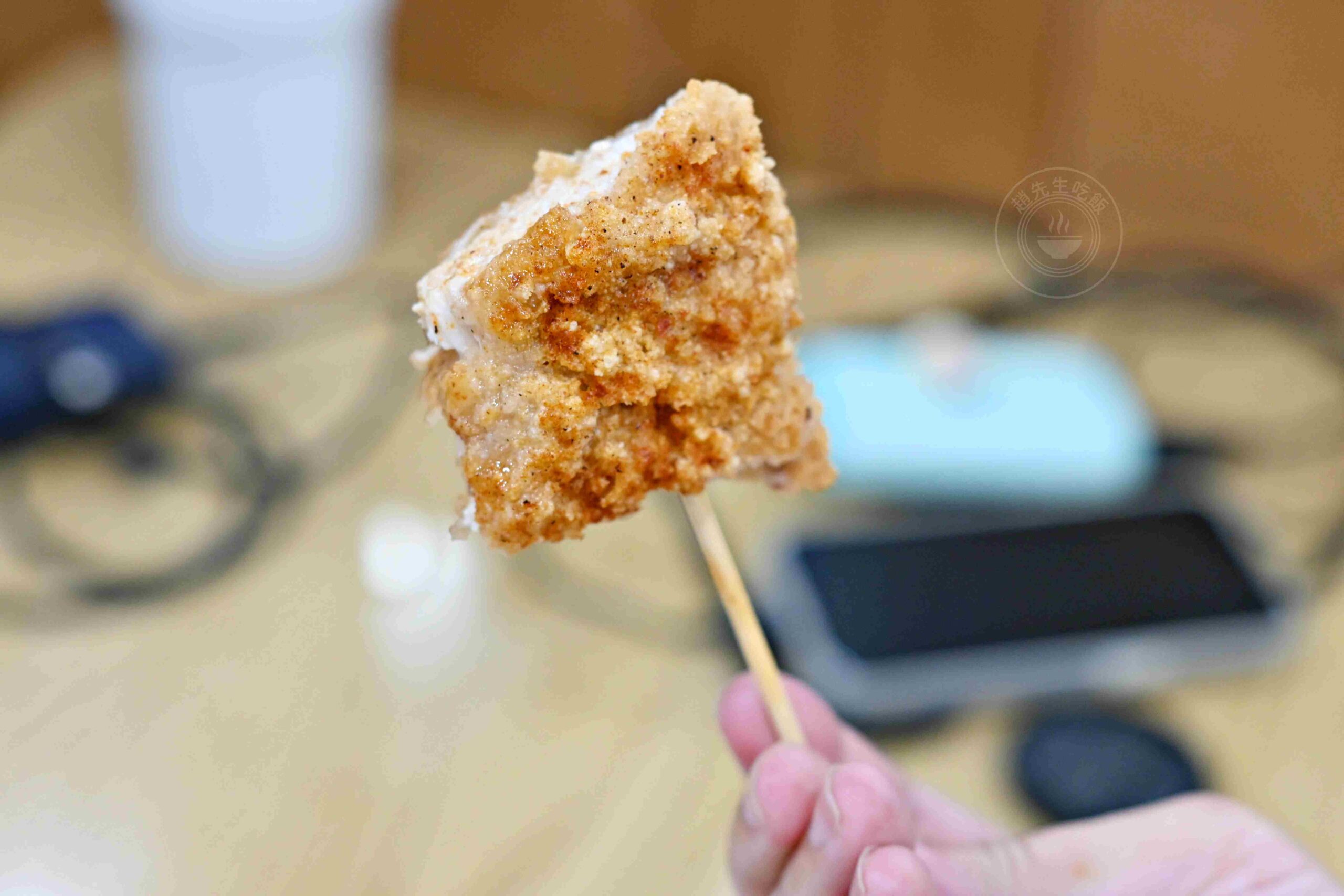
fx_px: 2800
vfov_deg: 18.2
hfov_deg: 27.0
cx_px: 672
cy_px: 448
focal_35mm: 75
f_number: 3.2
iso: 1000
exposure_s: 1/200
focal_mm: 50
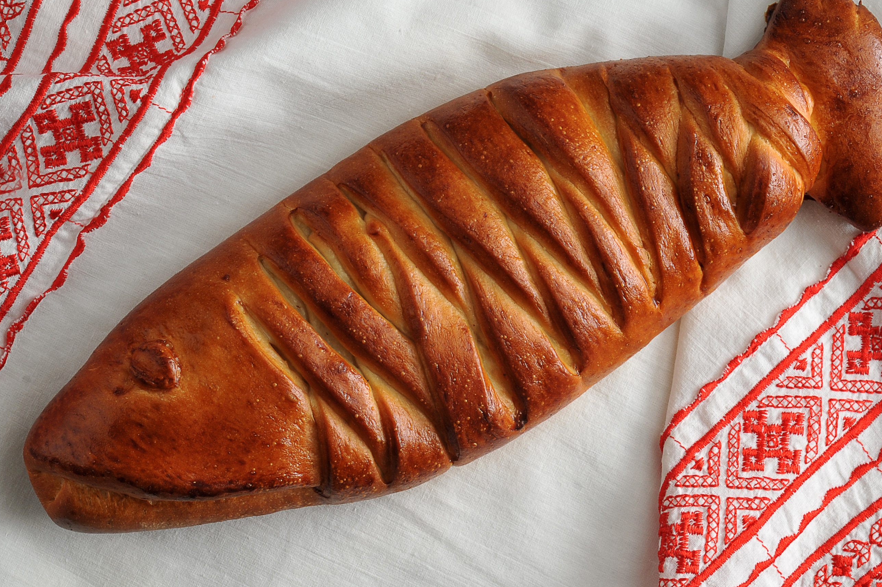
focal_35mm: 140
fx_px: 3427
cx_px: 427
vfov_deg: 9.8
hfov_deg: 14.7
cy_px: 316
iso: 200
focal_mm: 85
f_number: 13
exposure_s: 1/200
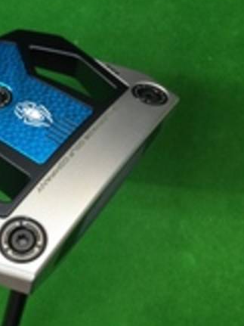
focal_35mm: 46
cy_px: 147
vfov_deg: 41.2
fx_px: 433
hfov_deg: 30.4
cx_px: 36
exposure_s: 1/30
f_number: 2.4
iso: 100
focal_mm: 3.3
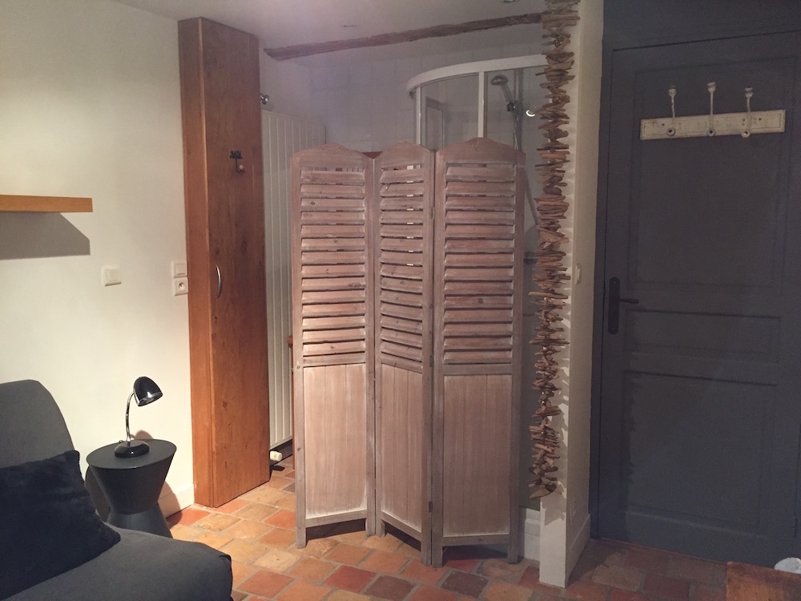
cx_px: 400
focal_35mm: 29
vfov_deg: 48.2
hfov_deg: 61.7
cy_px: 300
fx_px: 671
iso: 250
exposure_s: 1/20
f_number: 2.2
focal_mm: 4.15
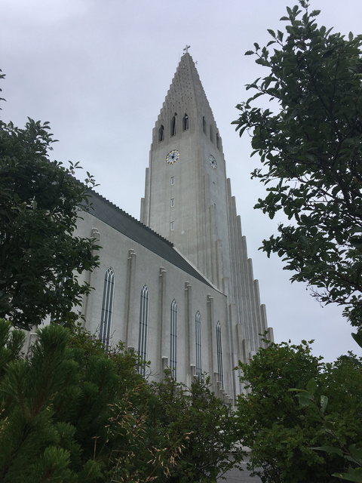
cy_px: 242
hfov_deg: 48.2
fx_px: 404
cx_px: 181
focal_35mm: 29
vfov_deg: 61.7
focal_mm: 4.15
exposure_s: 1/1221
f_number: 2.2
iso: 25
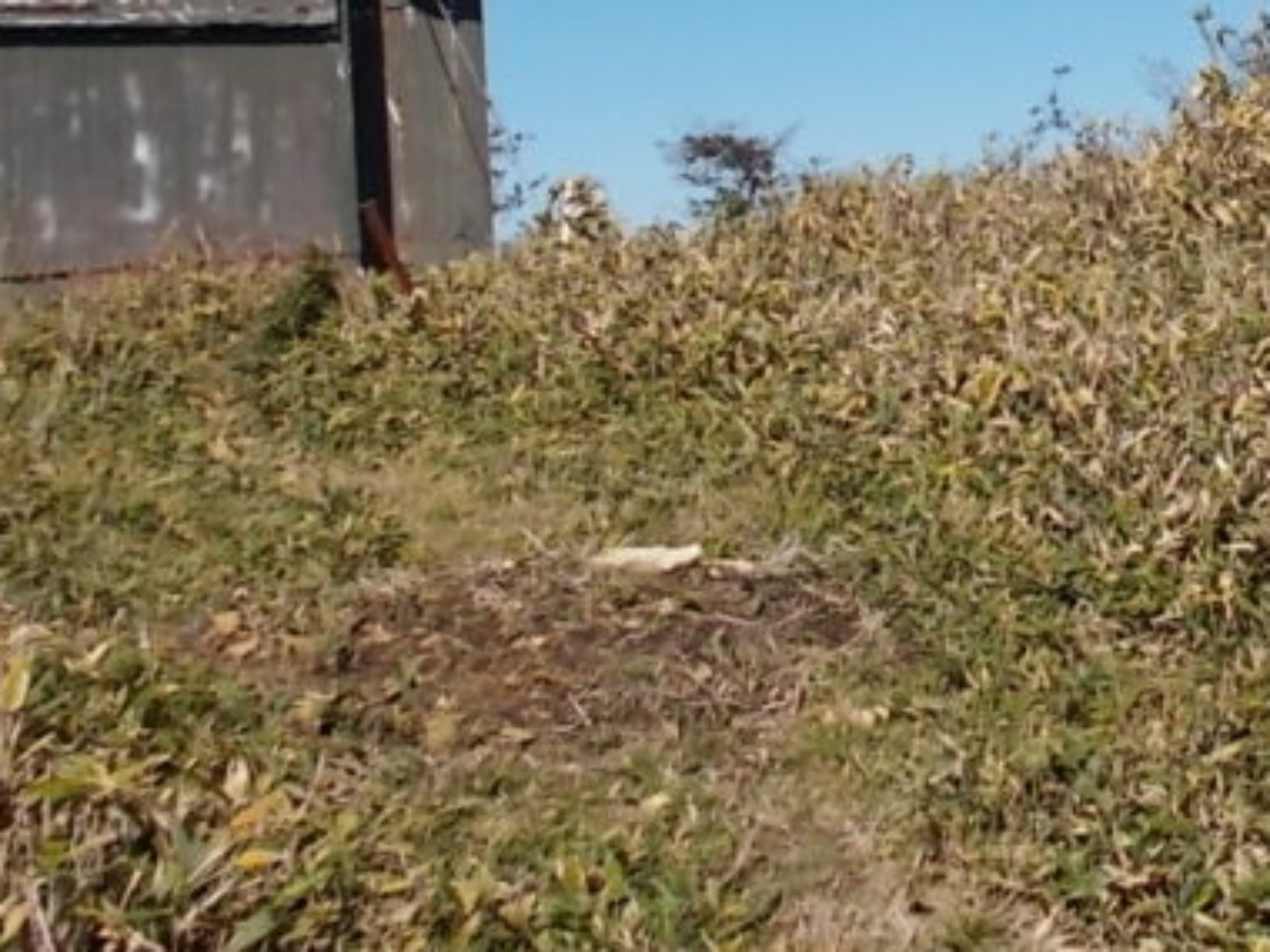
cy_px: -7
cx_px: 1130
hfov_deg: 26.9
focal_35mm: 70
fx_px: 2568
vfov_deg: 20.3
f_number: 8
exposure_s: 1/200
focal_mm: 4.6
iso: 80
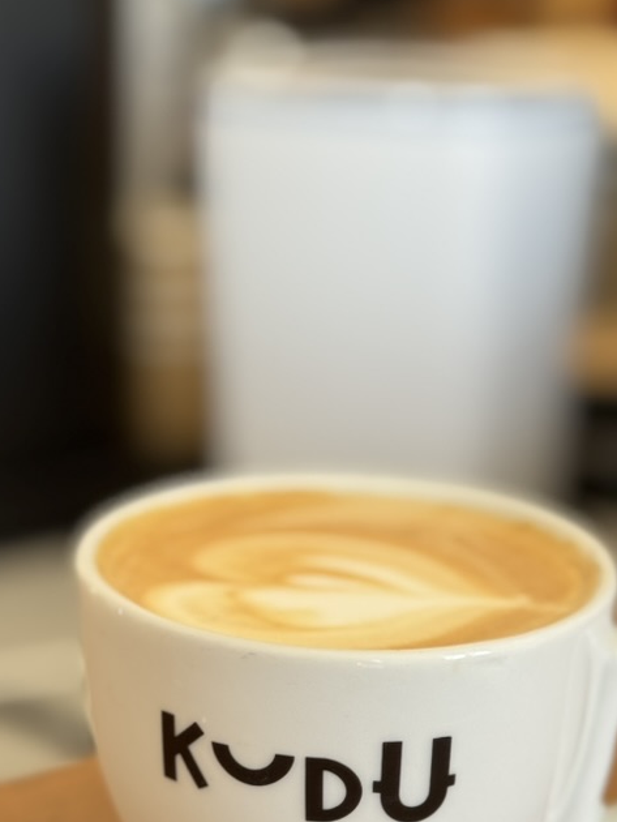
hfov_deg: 18.9
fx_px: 1852
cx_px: 348
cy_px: 388
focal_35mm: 78
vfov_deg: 25.0
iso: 50
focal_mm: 6.76
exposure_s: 1/122
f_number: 1.78
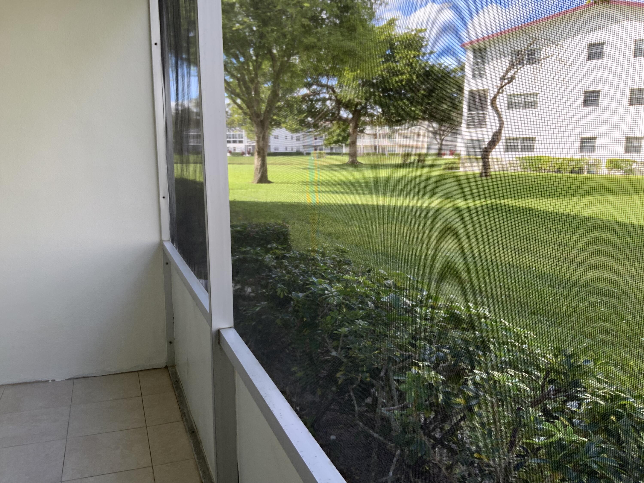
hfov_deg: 61.7
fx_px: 540
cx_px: 322
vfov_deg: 48.2
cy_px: 242
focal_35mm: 29
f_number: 1.8
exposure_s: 1/205
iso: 16
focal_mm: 3
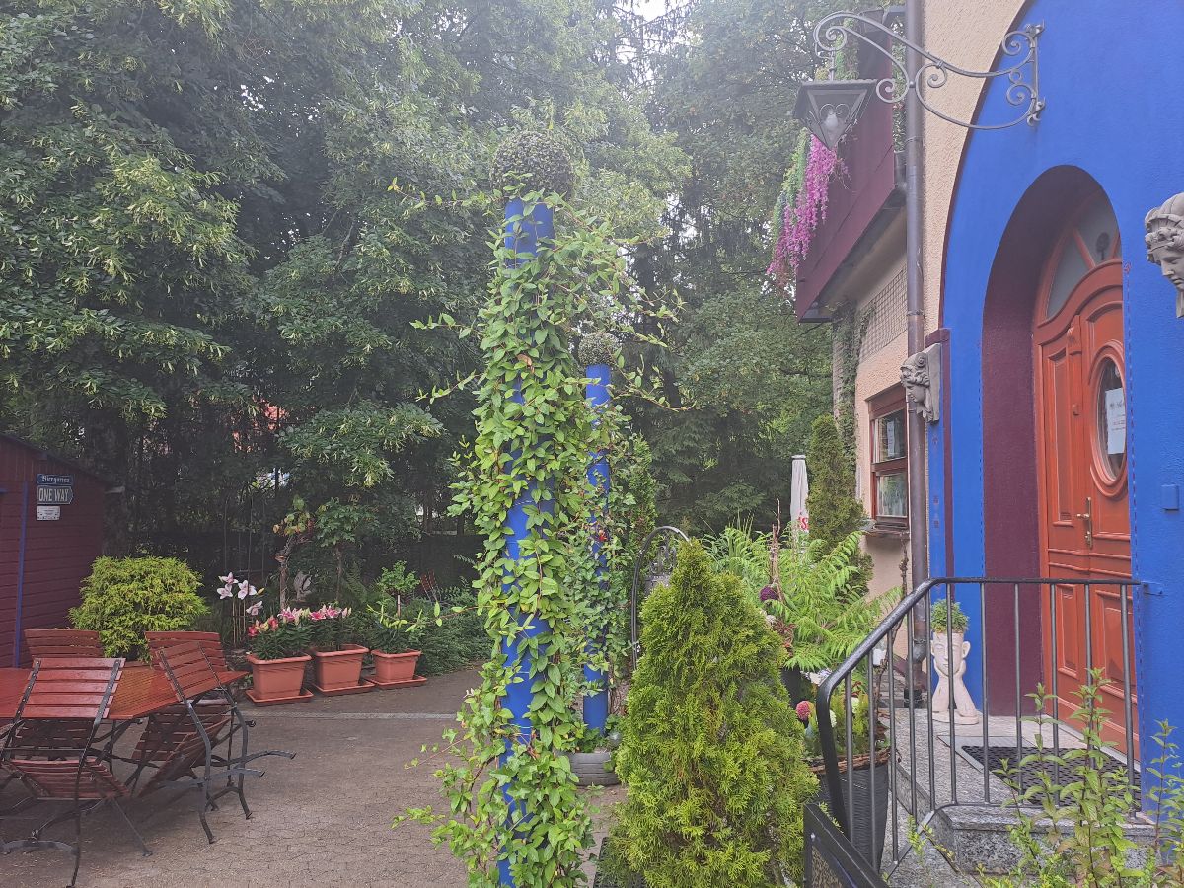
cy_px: 444
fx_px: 855
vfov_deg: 54.9
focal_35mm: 25
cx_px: 592
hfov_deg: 69.4
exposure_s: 1/50
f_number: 1.8
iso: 64
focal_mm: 4.65
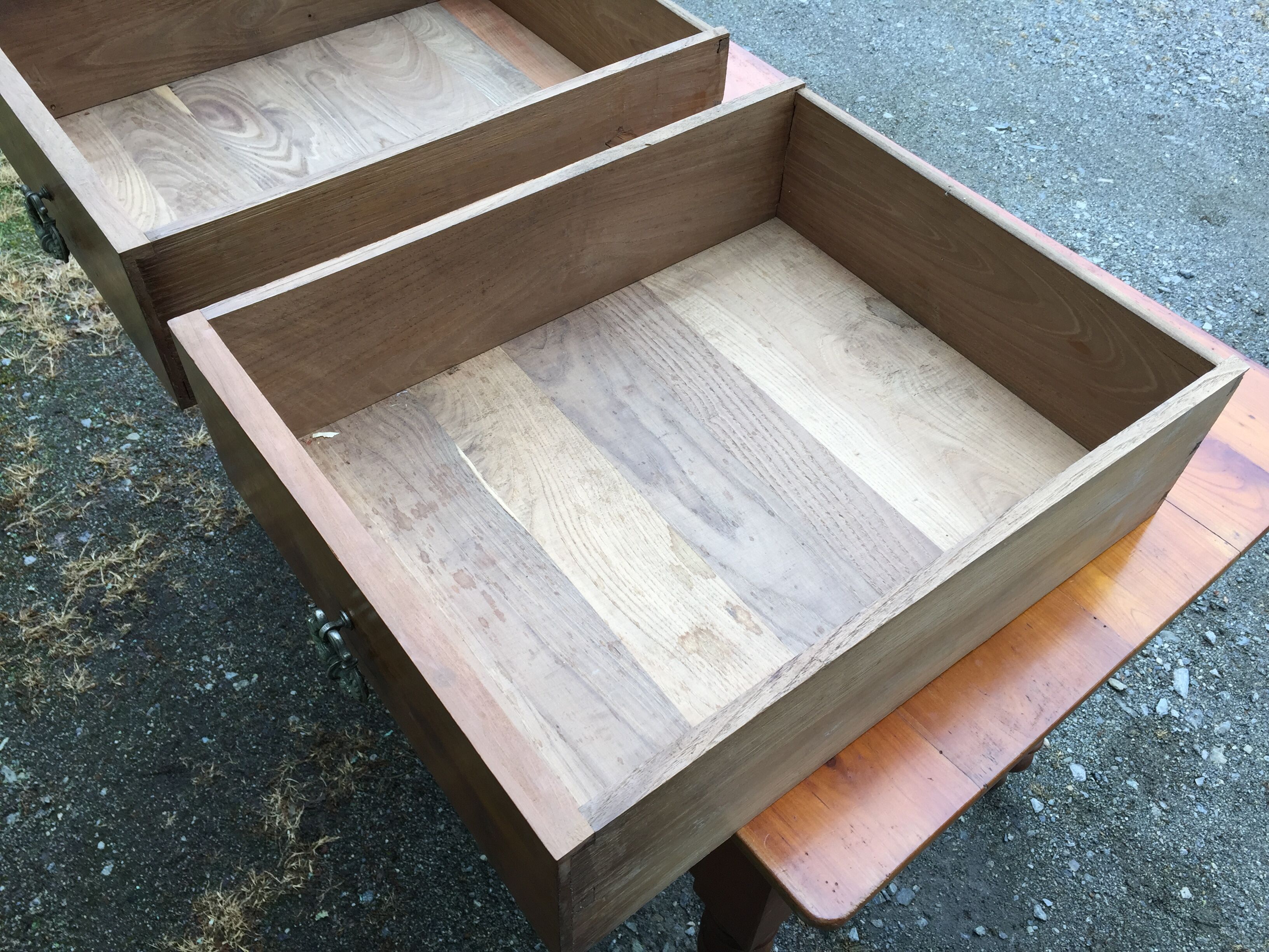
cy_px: 476
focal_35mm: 29
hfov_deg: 61.7
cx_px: 634
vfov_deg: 48.2
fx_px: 1063
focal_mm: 4.15
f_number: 2.2
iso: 32
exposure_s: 1/100
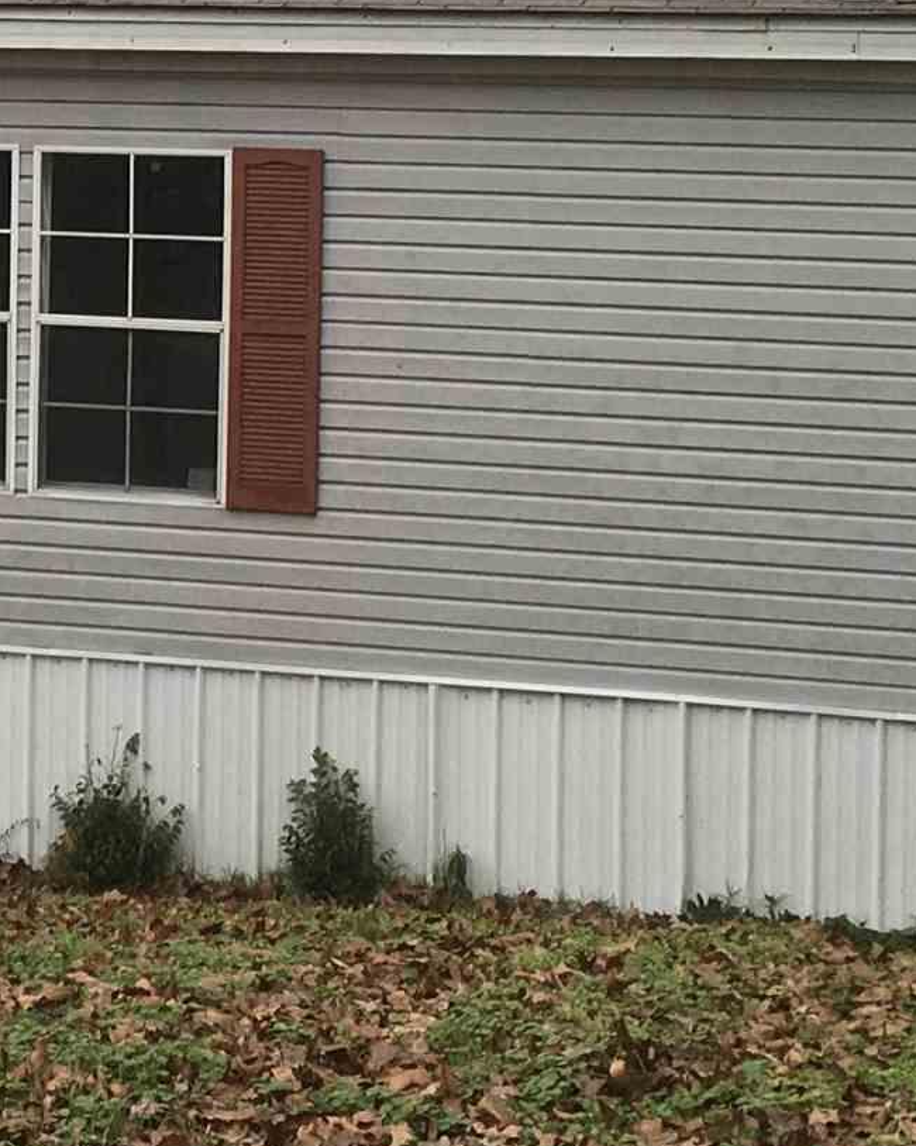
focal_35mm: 107
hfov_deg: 14.1
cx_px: -114
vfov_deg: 17.6
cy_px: 39
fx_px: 3627
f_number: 2.2
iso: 25
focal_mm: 4.15
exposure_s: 1/120
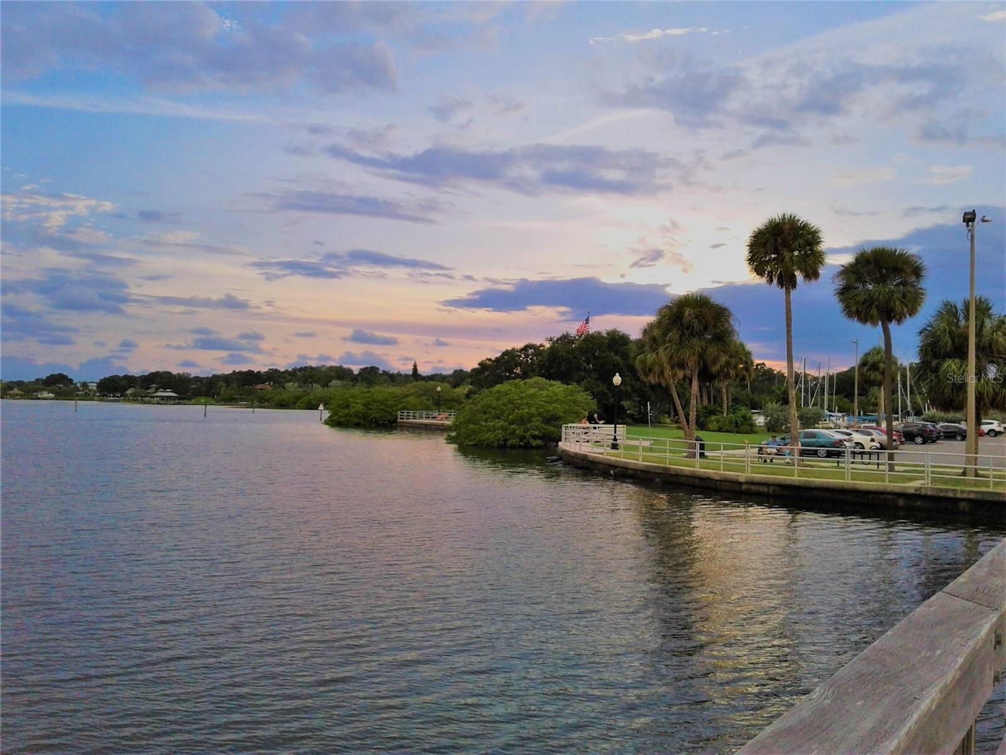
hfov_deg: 55.4
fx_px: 959
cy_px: 378
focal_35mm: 33
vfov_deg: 42.9
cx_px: 503
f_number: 2.2
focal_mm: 3.3
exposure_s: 1/961
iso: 50
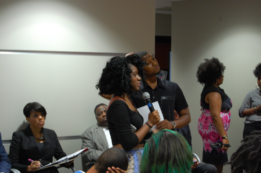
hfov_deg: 24.6
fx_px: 598
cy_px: 86
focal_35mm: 82
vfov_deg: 16.5
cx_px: 130
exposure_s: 1/8
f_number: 5.6
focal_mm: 55
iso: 1100
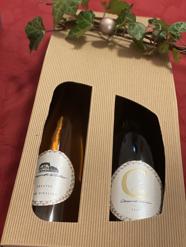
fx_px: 373
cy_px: 124
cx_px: 93
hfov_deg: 28.0
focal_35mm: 52
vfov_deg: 36.8
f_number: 2
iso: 320
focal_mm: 6
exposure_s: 1/25
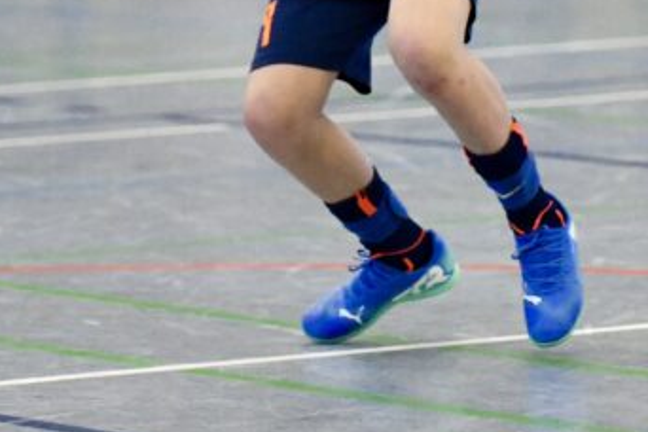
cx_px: 529
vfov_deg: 3.4
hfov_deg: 5.1
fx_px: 7271
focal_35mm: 404
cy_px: -94
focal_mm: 135
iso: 8000
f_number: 2.8
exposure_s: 1/1600
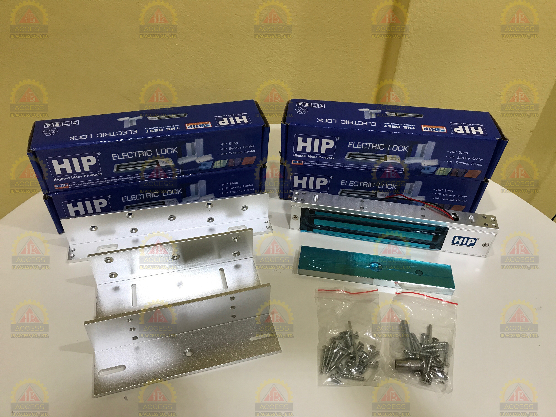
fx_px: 450
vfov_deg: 49.7
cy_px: 208
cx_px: 278
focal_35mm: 28
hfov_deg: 63.4
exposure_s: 1/20
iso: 40
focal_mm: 3.99
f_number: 1.8
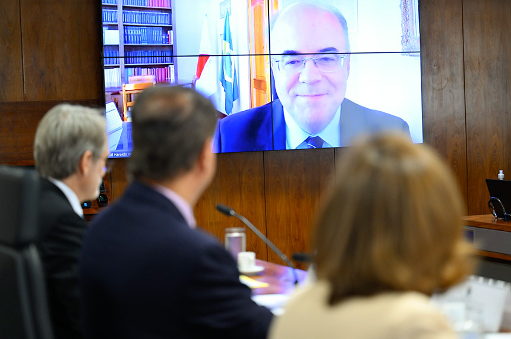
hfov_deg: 24.8
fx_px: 1162
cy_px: 170
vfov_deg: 16.6
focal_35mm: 82
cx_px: 256
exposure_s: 1/160
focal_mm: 82
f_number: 2.8
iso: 1600
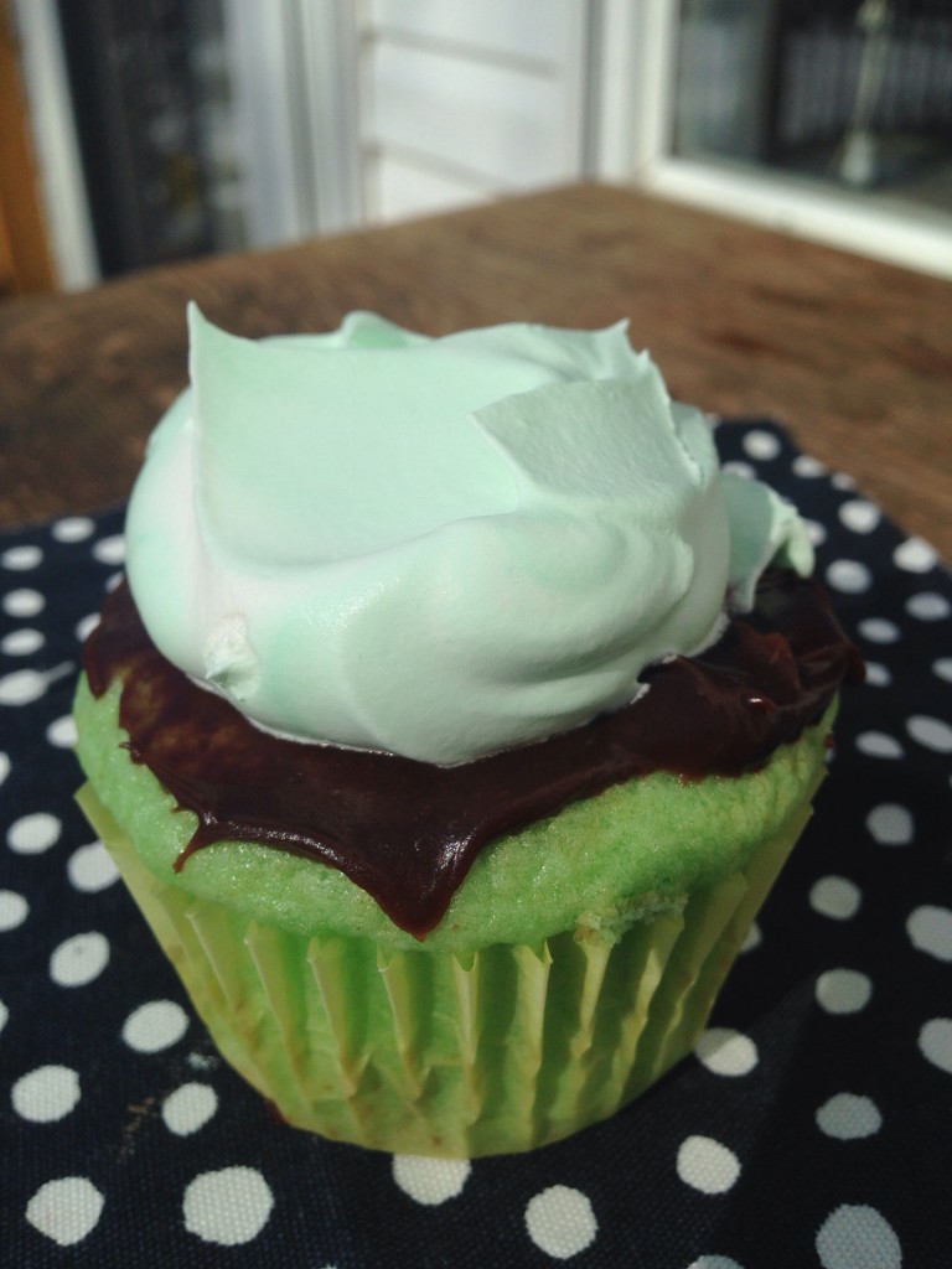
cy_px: 634
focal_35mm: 33
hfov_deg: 42.9
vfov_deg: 55.4
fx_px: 1210
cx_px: 476
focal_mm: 4.12
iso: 50
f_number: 2.4
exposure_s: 1/2584
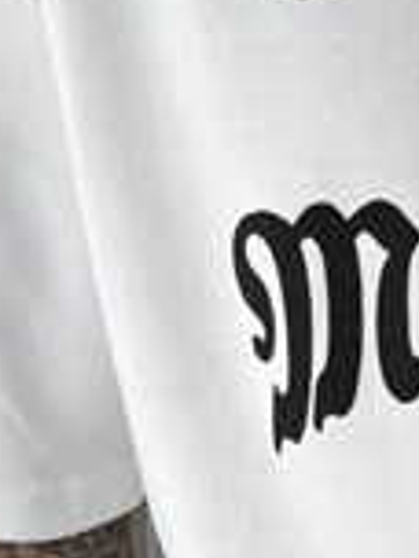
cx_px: 573
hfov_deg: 11.4
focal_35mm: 126
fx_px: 2034
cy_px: 620
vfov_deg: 15.2
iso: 80
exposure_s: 1/309
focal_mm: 6.76
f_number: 1.78
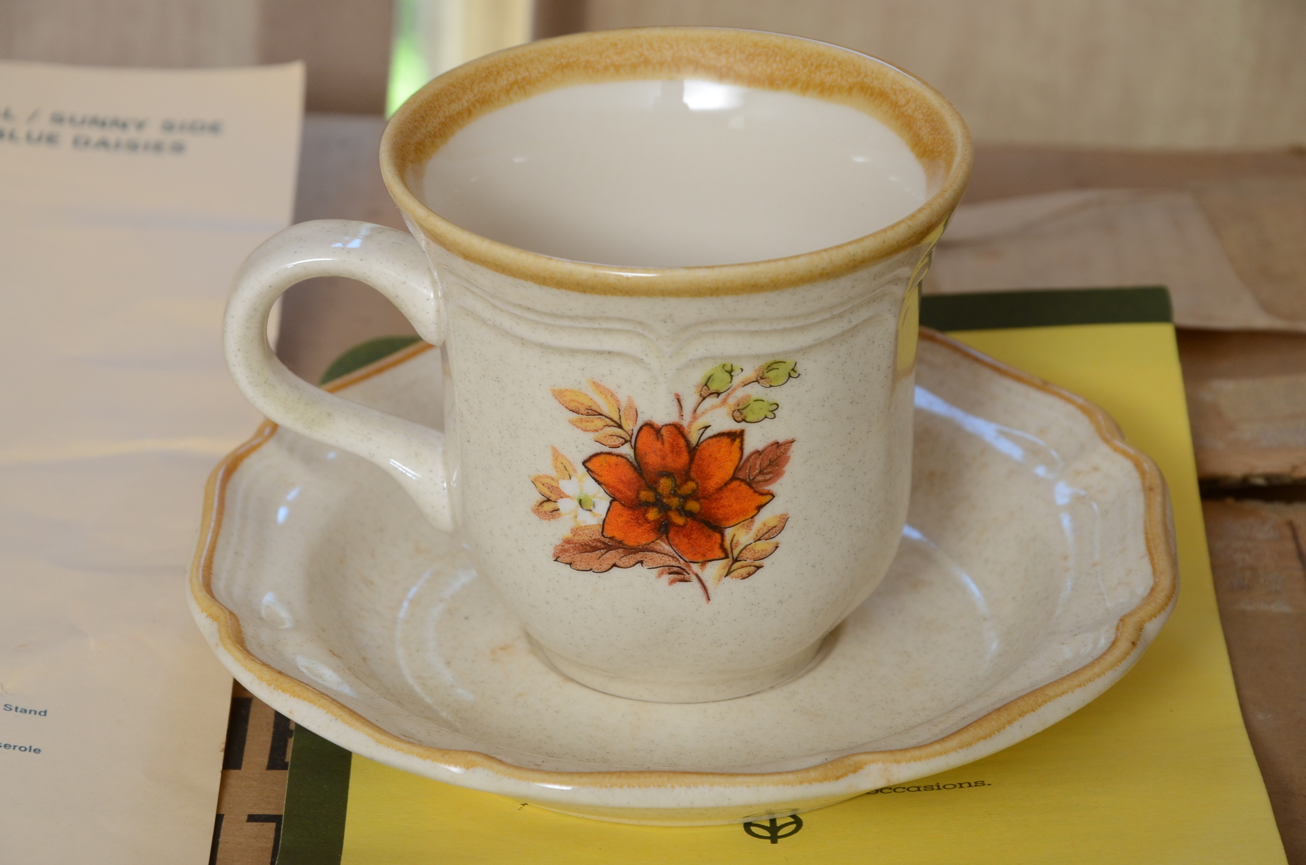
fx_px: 5702
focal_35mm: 158
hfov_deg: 13.1
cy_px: 432
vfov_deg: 8.7
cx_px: 653
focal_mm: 105
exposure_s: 1/60
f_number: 9
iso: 400
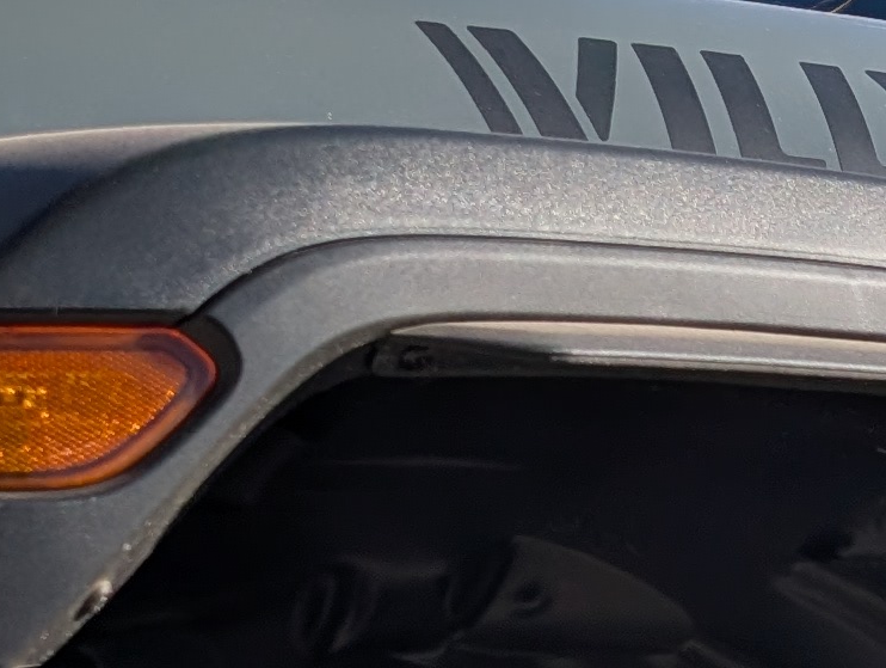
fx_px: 3384
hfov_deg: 13.5
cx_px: 1546
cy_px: 1050
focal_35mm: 132
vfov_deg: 10.8
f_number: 1.68
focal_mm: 6.9
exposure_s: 1/9346
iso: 20
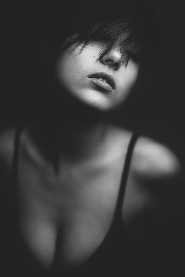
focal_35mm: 50
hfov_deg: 27.0
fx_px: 385
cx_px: 92
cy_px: 138
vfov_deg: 39.6
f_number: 1.6
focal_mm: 50
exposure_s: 1/200
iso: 250
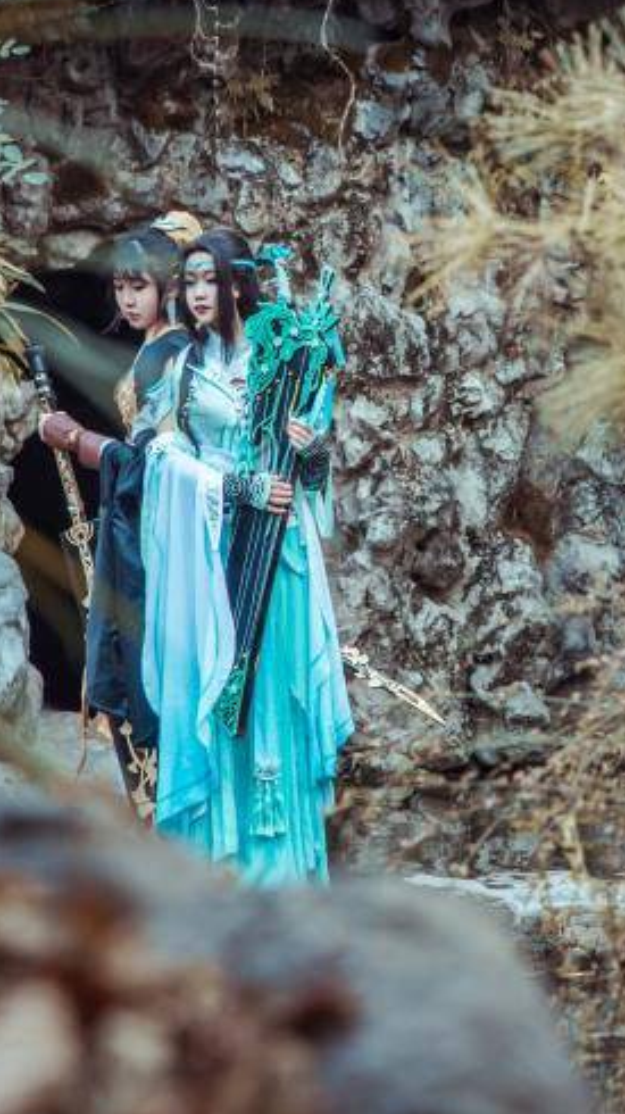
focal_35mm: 231
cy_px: 507
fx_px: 6818
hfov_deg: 5.2
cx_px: 500
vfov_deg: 9.3
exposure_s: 1/100
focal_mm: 120
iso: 320
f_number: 7.1
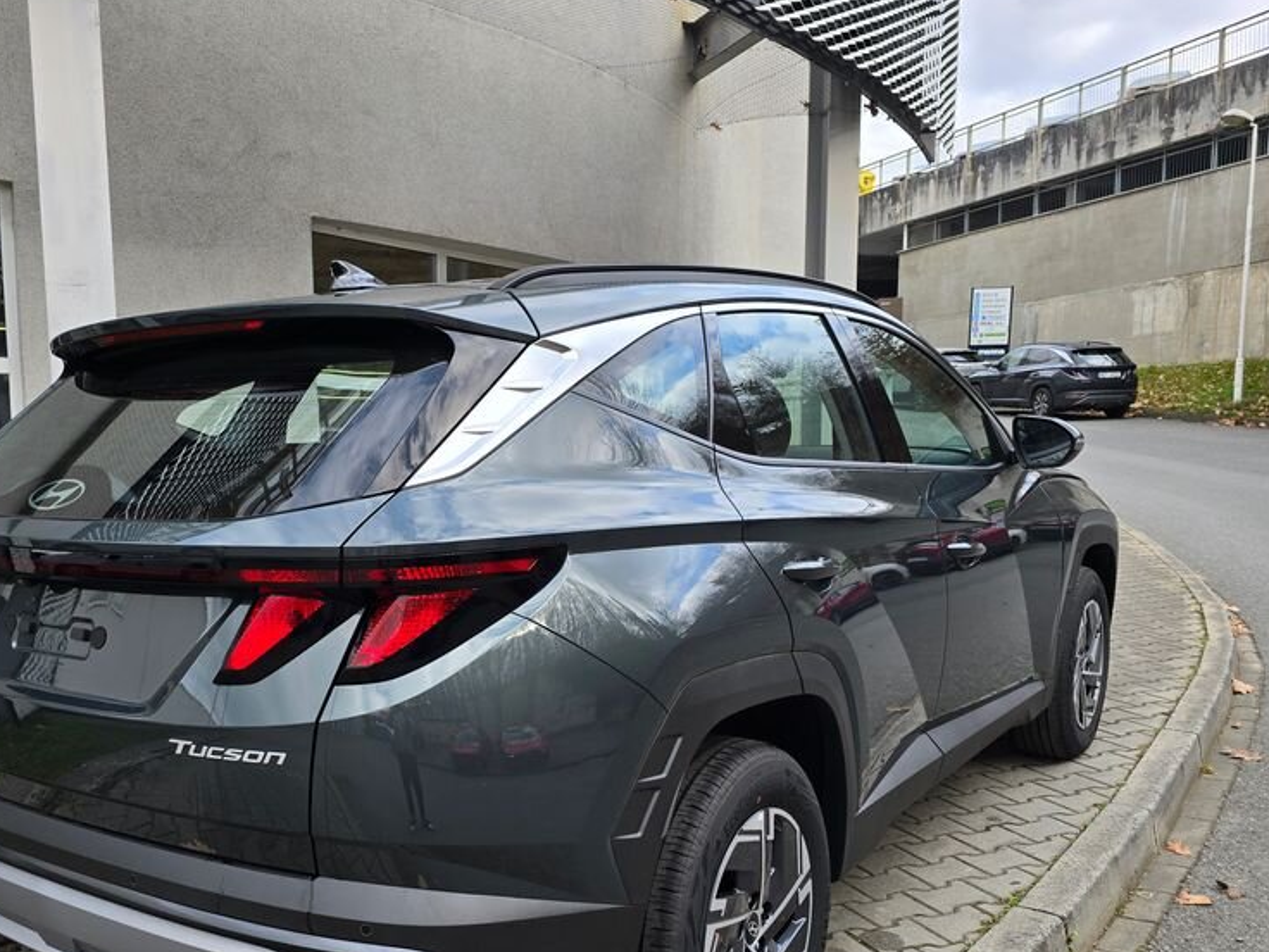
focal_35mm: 32
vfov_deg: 43.7
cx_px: 500
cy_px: 611
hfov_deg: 56.3
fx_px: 1173
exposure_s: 1/240
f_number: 1.7
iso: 12
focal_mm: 6.3
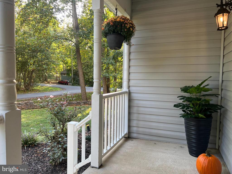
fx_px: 174
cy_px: 87
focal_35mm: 26
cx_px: 116
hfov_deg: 67.3
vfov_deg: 53.1
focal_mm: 5.7
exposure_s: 1/120
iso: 50
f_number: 1.5
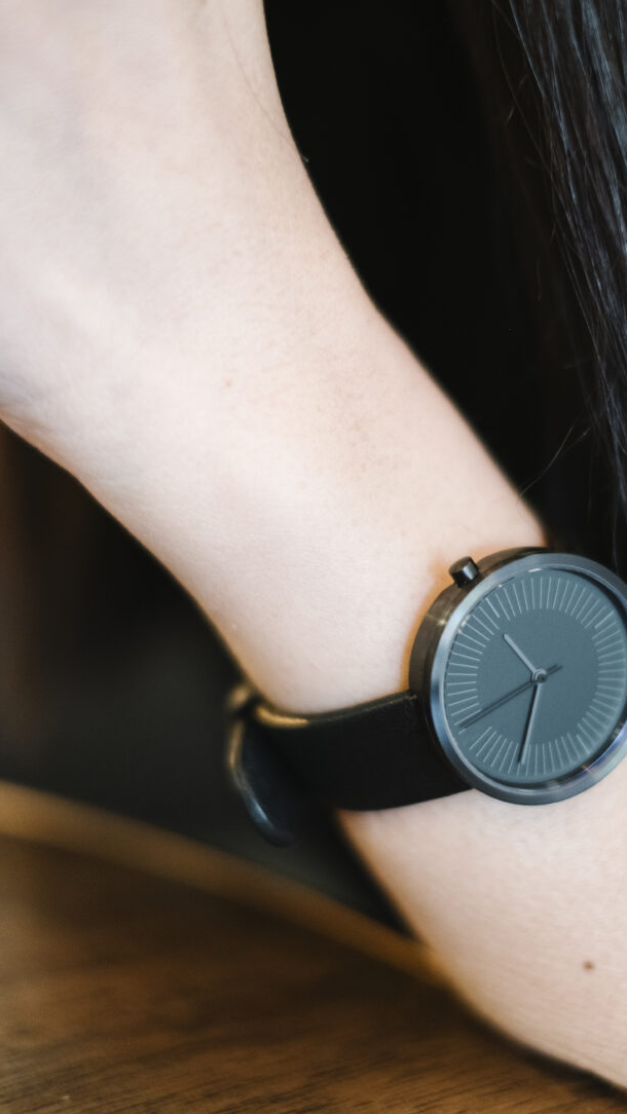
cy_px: 533
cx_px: 377
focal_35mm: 59
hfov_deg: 20.4
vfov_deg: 35.4
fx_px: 1743
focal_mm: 35
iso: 1000
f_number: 1.4
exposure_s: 1/125
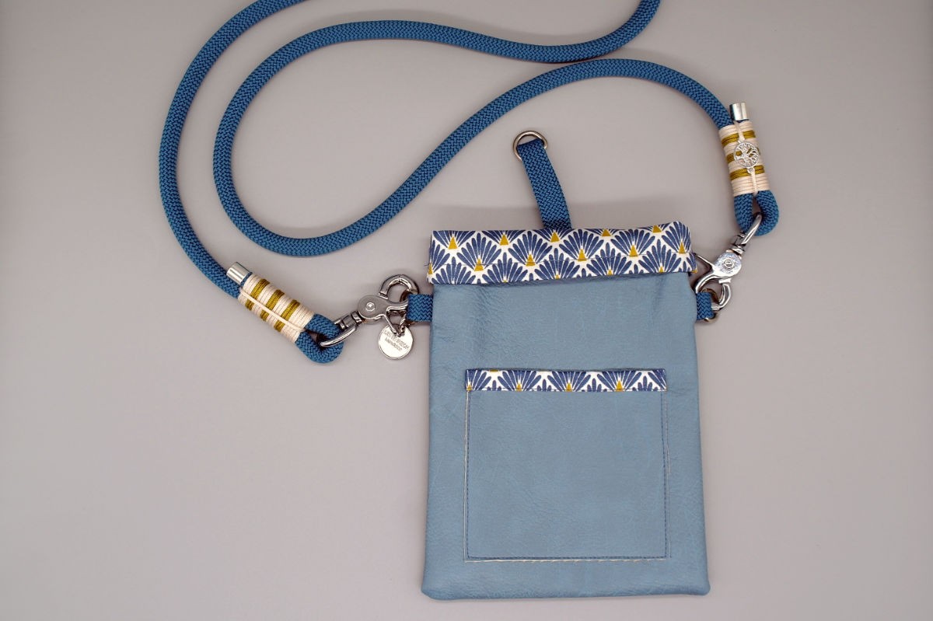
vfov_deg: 47.9
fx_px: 699
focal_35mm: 27
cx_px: 466
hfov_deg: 67.4
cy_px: 310
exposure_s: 1/50
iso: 100
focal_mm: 18
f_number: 6.3
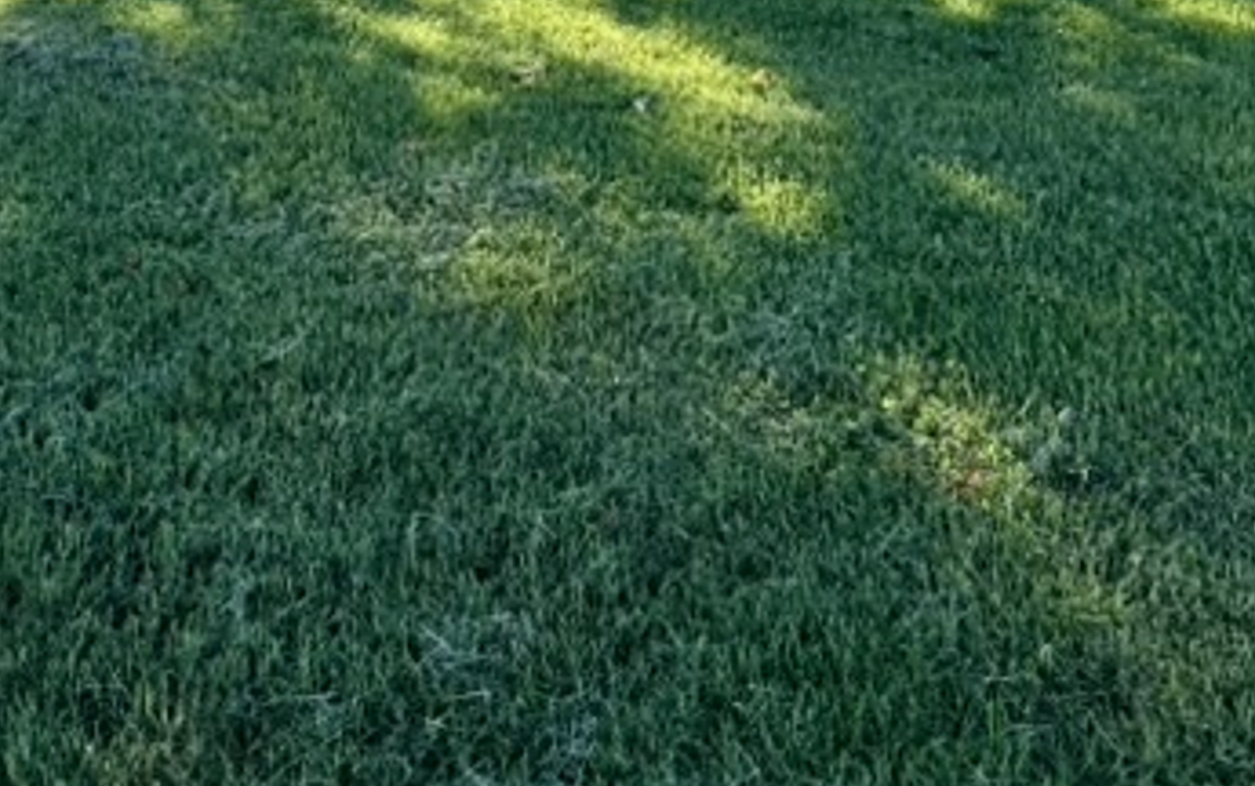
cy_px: -462
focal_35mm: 44
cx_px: 560
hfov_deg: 45.2
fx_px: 1506
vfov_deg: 22.6
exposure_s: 1/879
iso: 50
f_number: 2.2
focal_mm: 2.22
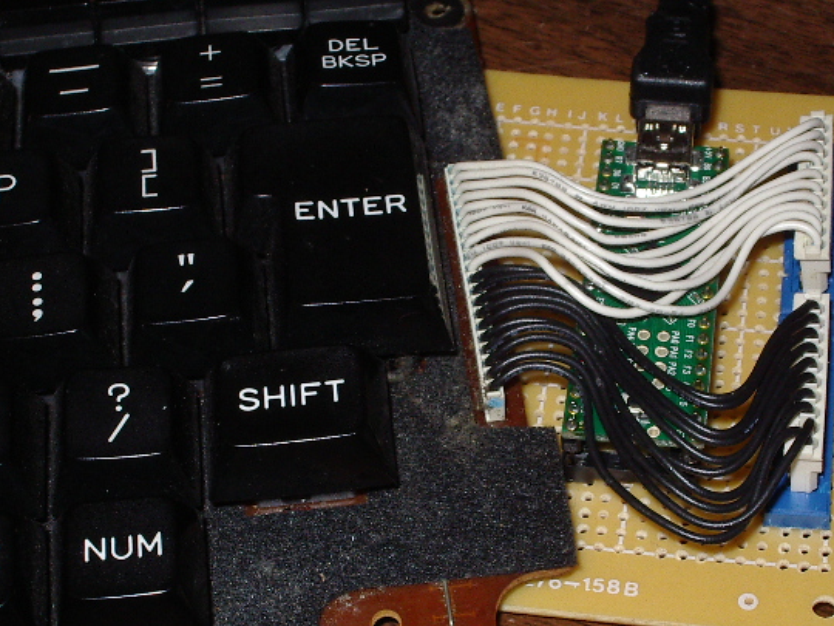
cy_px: 362
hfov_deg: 21.8
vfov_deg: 16.4
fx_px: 2168
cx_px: 457
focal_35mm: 90
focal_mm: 11.5
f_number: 6.9
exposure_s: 1/80
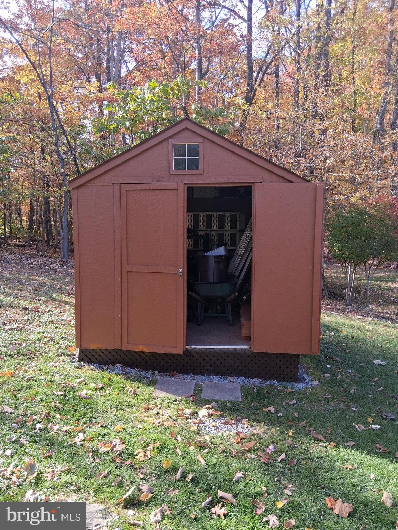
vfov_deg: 67.3
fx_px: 399
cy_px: 265
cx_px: 199
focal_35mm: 26
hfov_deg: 53.1
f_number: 1.8
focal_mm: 3.98
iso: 25
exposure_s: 1/120
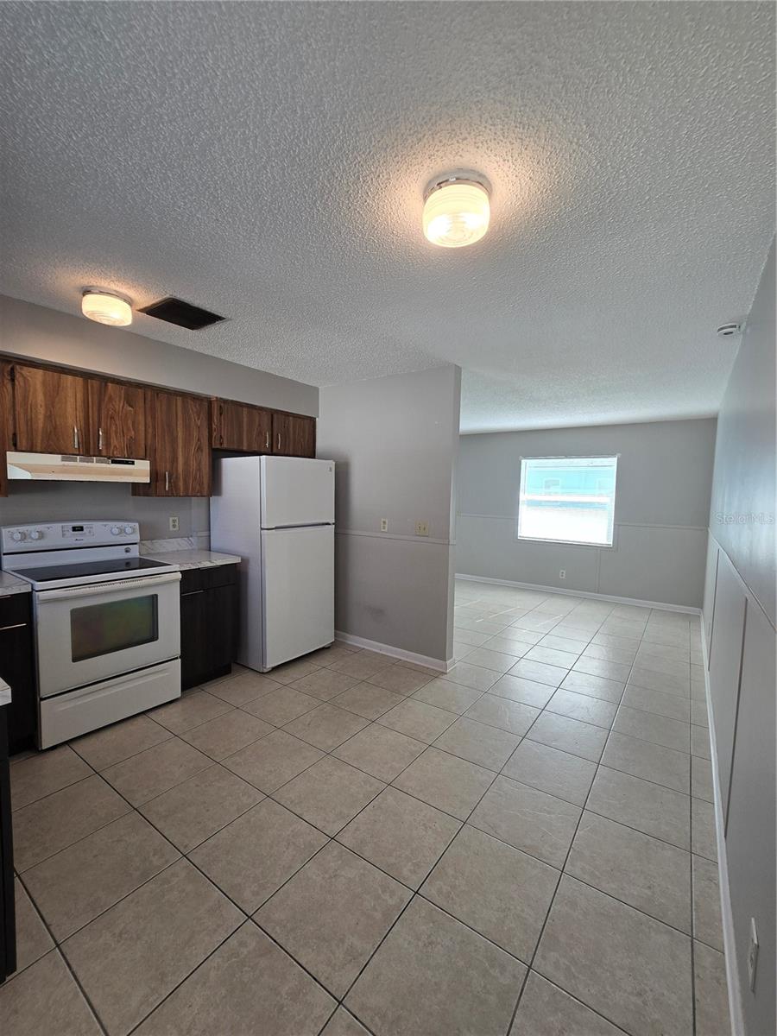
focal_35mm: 13
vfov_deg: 106.2
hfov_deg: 89.9
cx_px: 388
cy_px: 518
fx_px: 389
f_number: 2.2
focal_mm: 2.2
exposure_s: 1/60
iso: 50
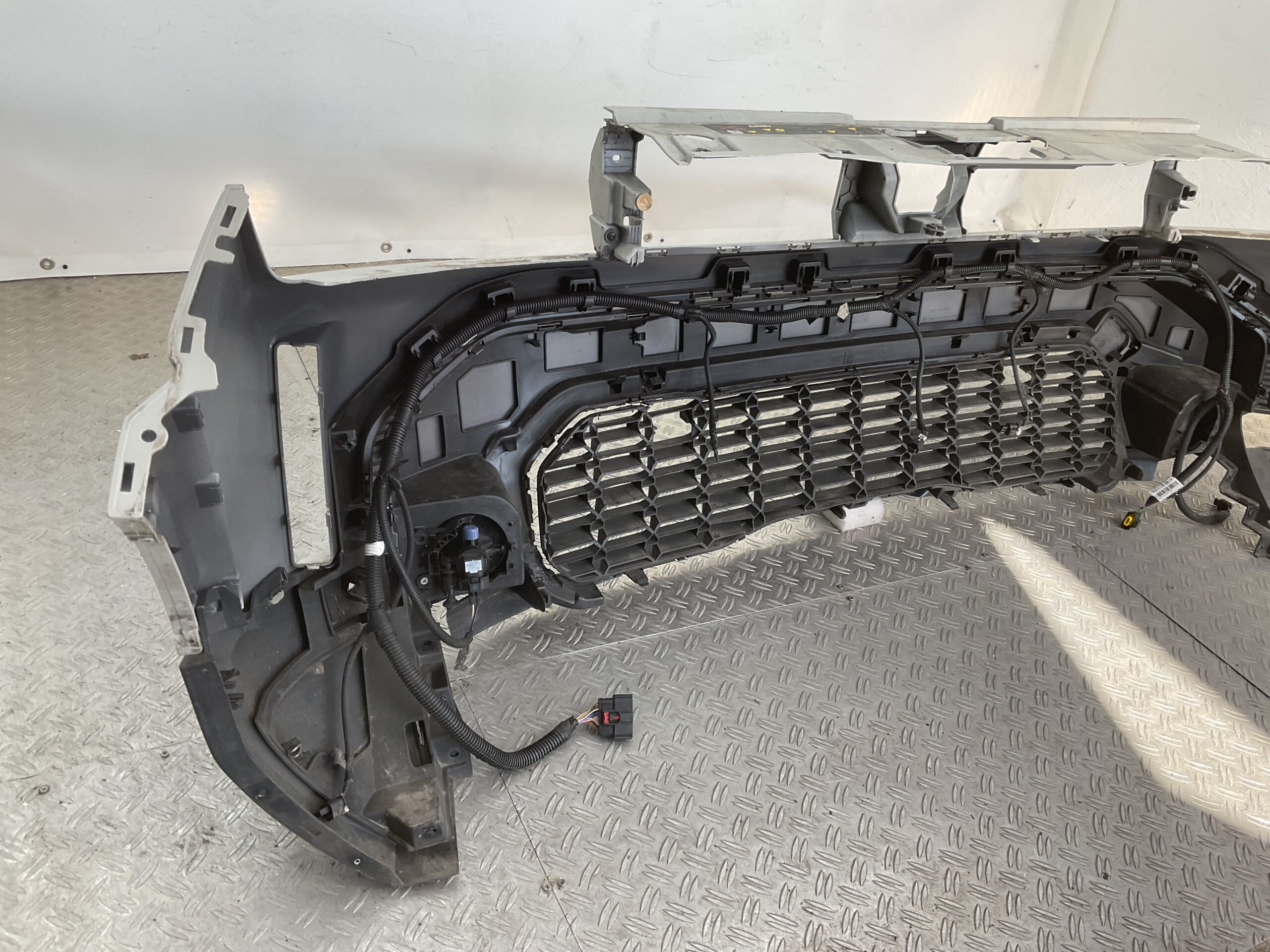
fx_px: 1064
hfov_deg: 61.7
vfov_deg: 48.2
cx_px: 635
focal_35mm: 29
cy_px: 476
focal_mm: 3
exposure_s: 1/120
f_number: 1.8
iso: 20
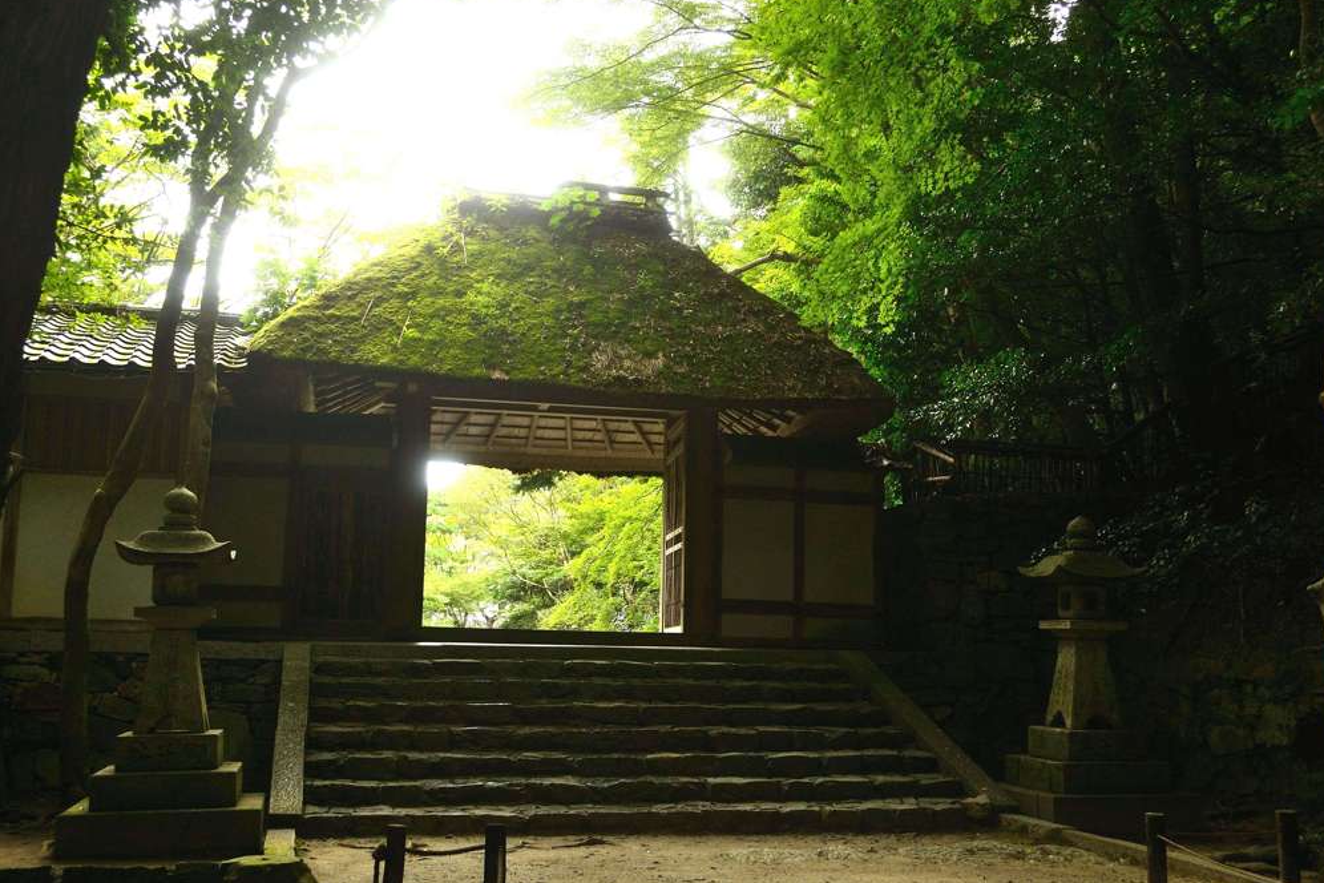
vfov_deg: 35.9
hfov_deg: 51.9
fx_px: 1361
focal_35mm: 37
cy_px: 435
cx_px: 658
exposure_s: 1/30
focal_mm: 24
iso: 180
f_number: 5.6
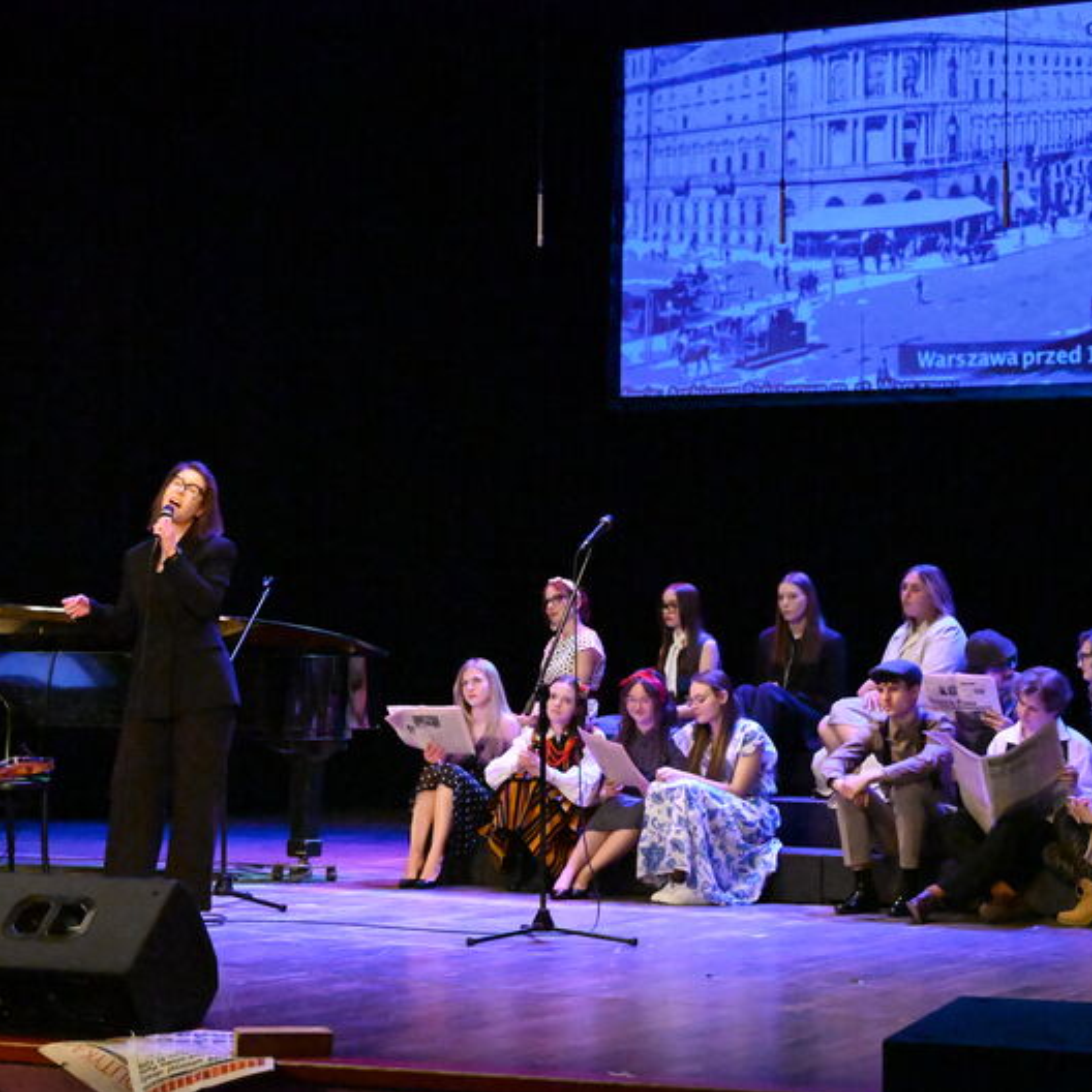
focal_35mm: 76
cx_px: 428
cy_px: 547
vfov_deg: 22.8
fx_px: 2712
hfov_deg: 22.7
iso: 45600
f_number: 6.3
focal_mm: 59
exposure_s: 1/800
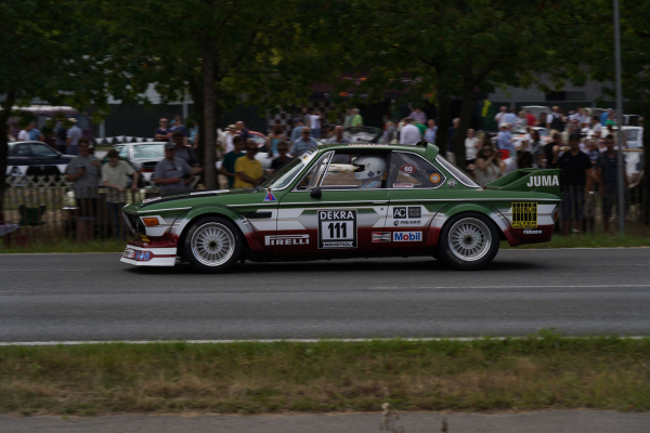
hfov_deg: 18.4
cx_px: 325
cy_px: 216
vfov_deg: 12.3
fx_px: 2004
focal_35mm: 111
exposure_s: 1/500
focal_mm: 111
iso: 100
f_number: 6.3
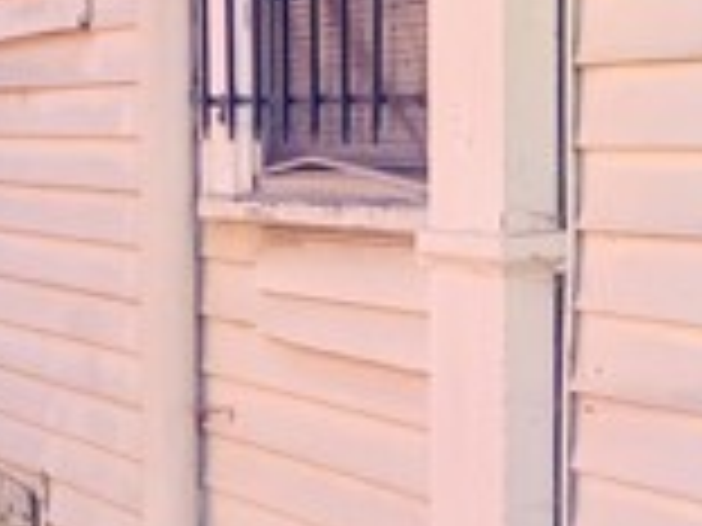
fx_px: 2413
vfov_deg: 12.4
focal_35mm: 119
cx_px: 472
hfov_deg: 16.5
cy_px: 463
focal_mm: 3
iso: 16
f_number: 1.8
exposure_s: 1/378
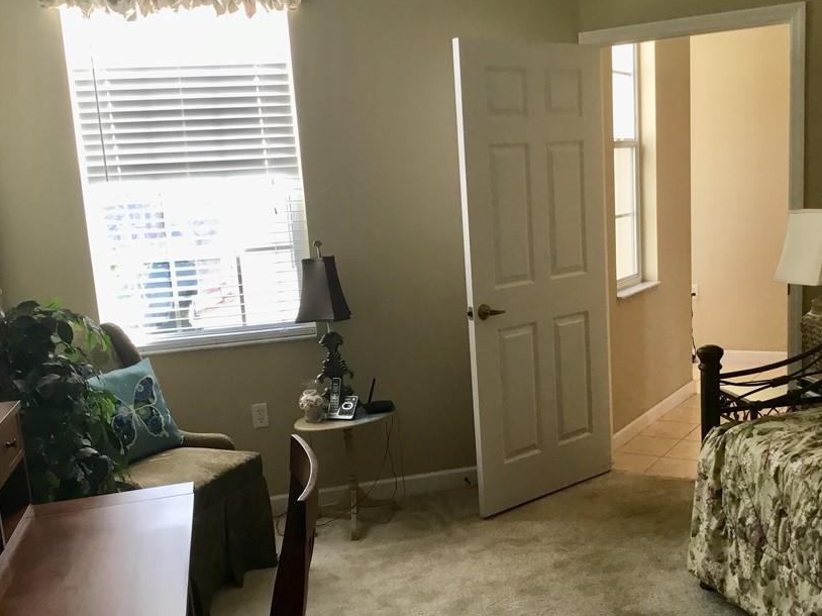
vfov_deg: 36.8
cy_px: 343
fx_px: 926
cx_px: 446
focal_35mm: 39
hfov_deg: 47.8
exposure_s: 1/33
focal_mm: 3.3
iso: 32
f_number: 2.4
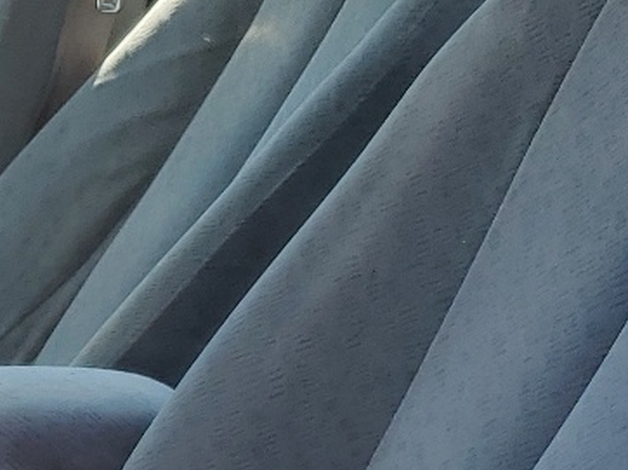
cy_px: 460
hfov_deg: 15.4
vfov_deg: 12.7
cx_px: -406
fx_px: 2085
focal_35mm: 115
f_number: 1.5
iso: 50
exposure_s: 1/500
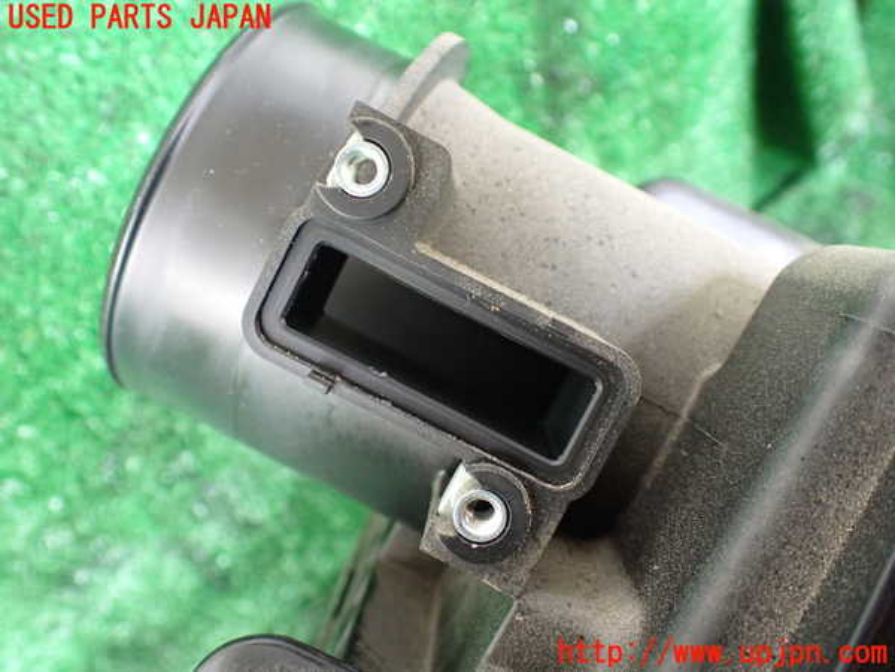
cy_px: 336
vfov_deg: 46.8
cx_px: 448
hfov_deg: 60.0
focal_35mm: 30
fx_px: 776
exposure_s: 1/60
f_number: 2.3
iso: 800
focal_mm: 5.4
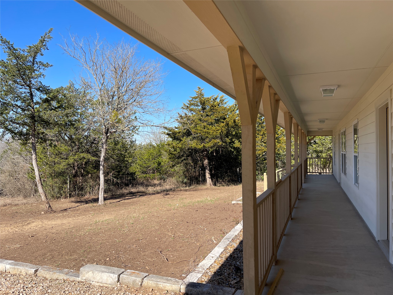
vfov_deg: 53.1
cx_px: 196
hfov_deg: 67.3
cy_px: 148
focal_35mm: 26
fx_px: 295
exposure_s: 1/3165
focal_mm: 5.1
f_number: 1.6
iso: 50
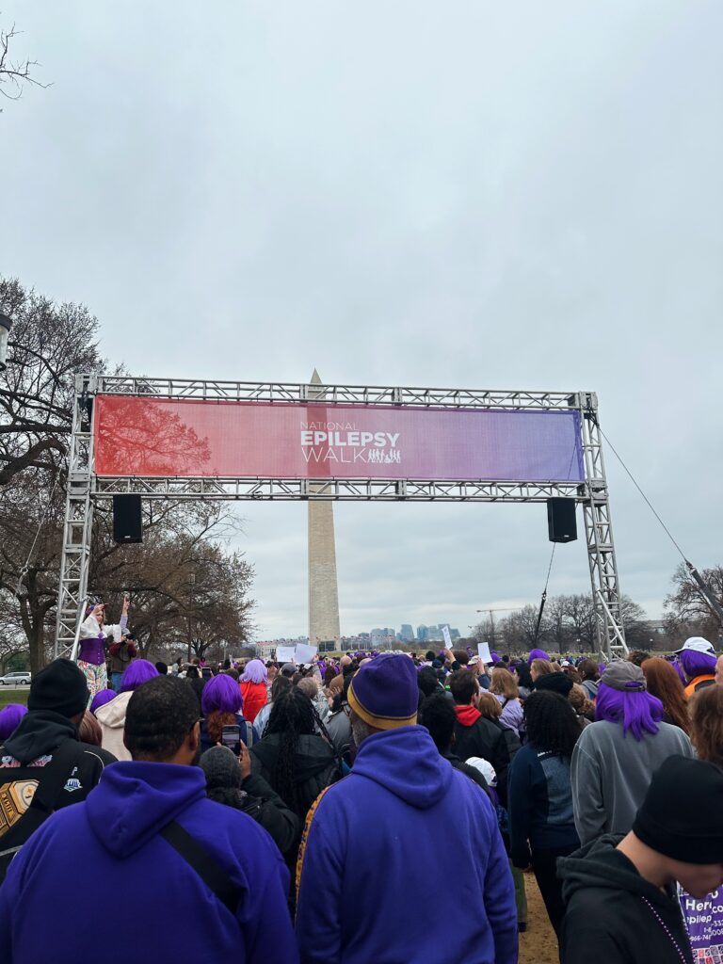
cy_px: 482
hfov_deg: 56.8
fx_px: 668
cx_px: 362
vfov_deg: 71.6
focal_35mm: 24
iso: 80
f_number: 1.78
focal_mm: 6.86
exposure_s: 1/6623
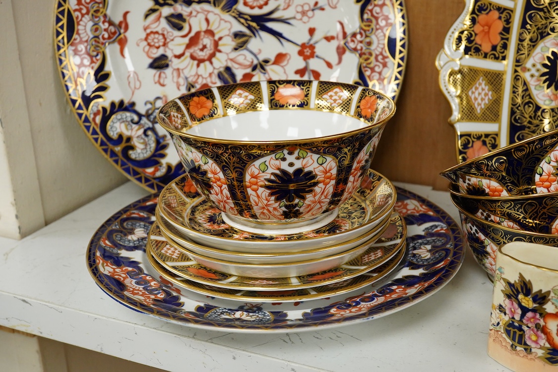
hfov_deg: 43.6
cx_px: 279
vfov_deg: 29.9
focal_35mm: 45
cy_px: 186
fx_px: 697
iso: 2500
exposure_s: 1/160
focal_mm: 30
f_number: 11
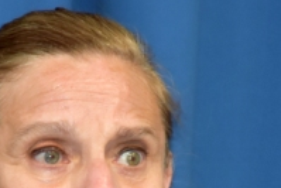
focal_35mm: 1080
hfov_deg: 1.9
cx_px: 147
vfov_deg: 1.3
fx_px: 8436
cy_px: 322
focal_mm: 140
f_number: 5.6
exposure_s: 1/60
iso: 800
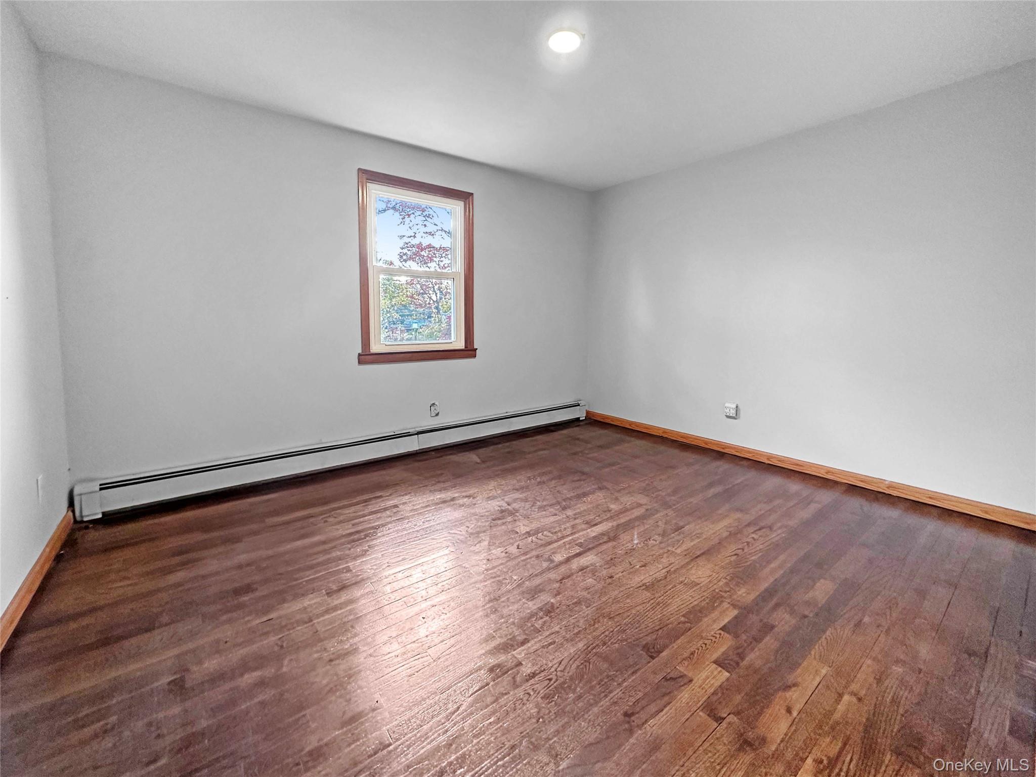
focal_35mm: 14
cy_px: 388
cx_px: 518
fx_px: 419
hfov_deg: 102.1
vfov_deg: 85.7
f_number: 2.2
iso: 250
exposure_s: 1/60
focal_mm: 2.22
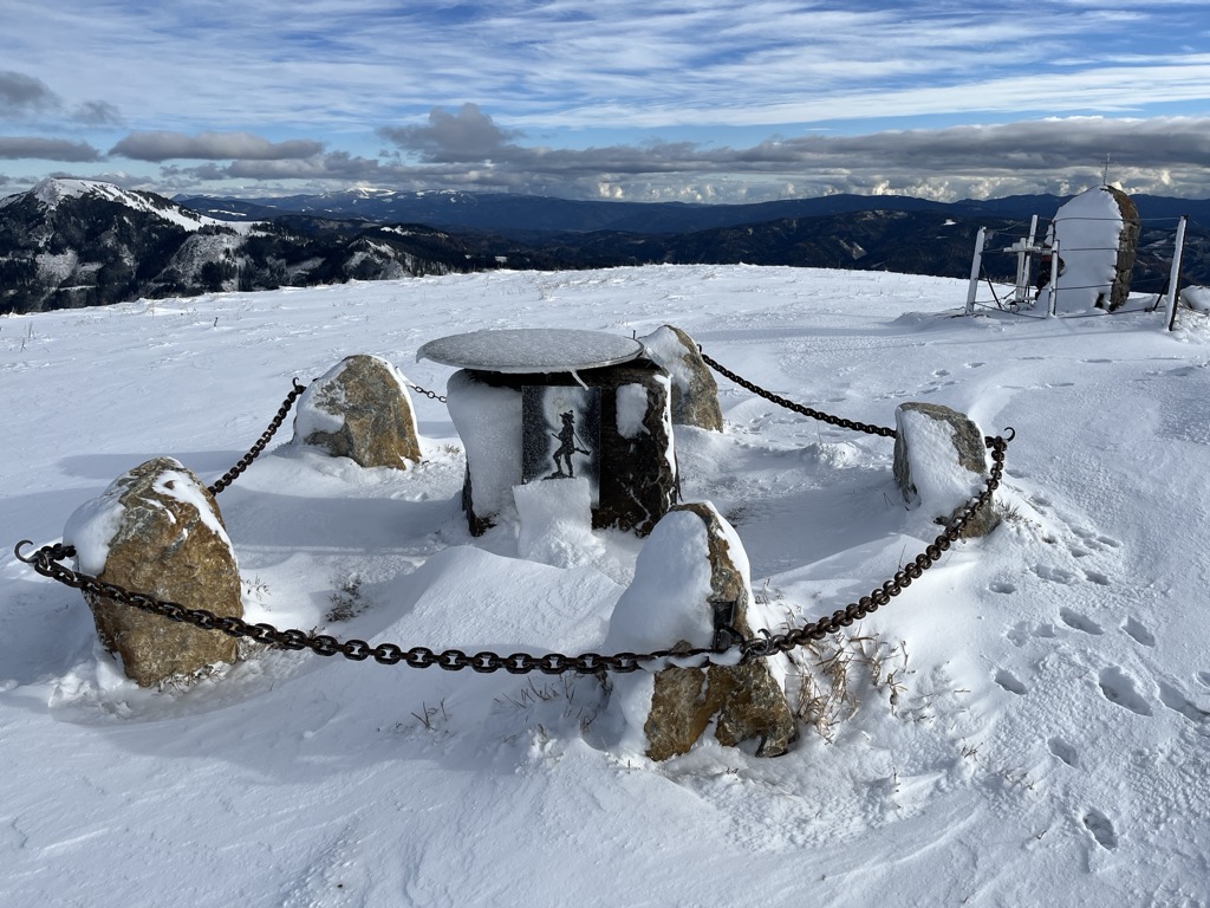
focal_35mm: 26
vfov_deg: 53.1
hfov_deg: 67.3
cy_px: 454
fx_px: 909
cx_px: 605
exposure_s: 1/5848
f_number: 1.6
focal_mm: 5.1
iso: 50
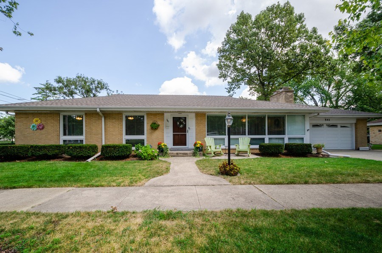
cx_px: 191
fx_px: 159
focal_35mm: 15
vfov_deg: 77.1
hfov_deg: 100.5
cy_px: 126
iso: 200
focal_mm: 10
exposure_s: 1/100
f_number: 9
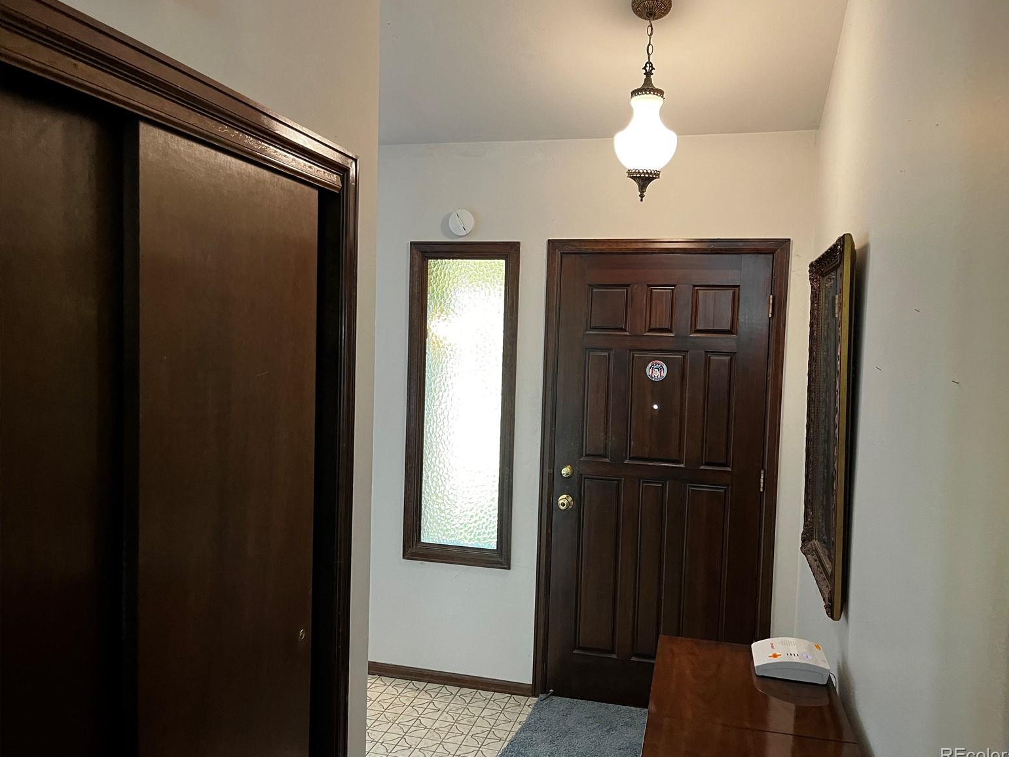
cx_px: 523
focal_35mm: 27
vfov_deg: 51.4
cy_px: 376
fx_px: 787
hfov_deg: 65.3
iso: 200
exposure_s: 1/60
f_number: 1.6
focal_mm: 5.1
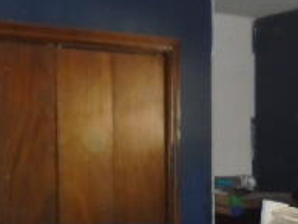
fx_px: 741
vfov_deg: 17.0
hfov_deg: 22.7
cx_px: 187
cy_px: 201
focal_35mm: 86
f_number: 3.2
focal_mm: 4.6
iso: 400
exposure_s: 1/30
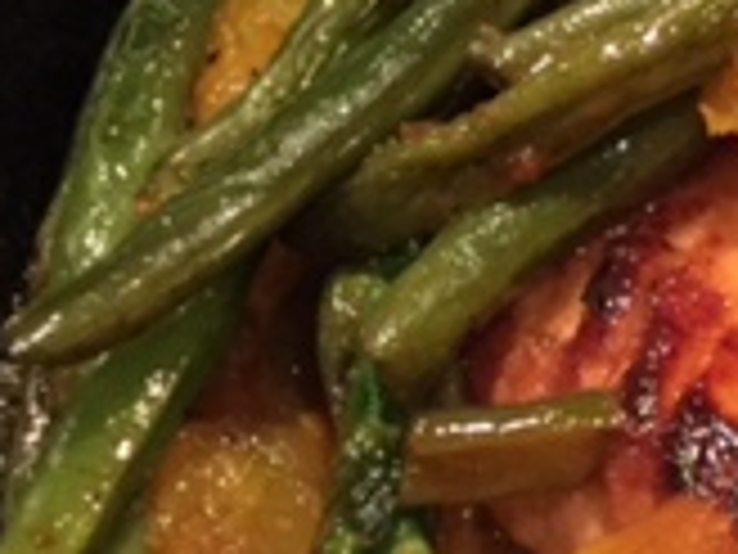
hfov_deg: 15.7
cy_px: 90
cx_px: 855
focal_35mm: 121
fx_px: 2580
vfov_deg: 12.2
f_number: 2.4
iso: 200
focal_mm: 3.3
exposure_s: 1/30
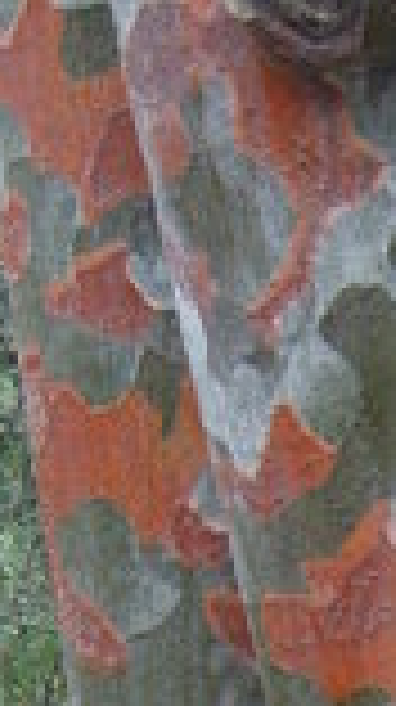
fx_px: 3070
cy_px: 1147
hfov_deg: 7.2
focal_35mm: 164
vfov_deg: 12.3
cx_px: 630
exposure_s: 1/45
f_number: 2.9
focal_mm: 6.2
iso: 141
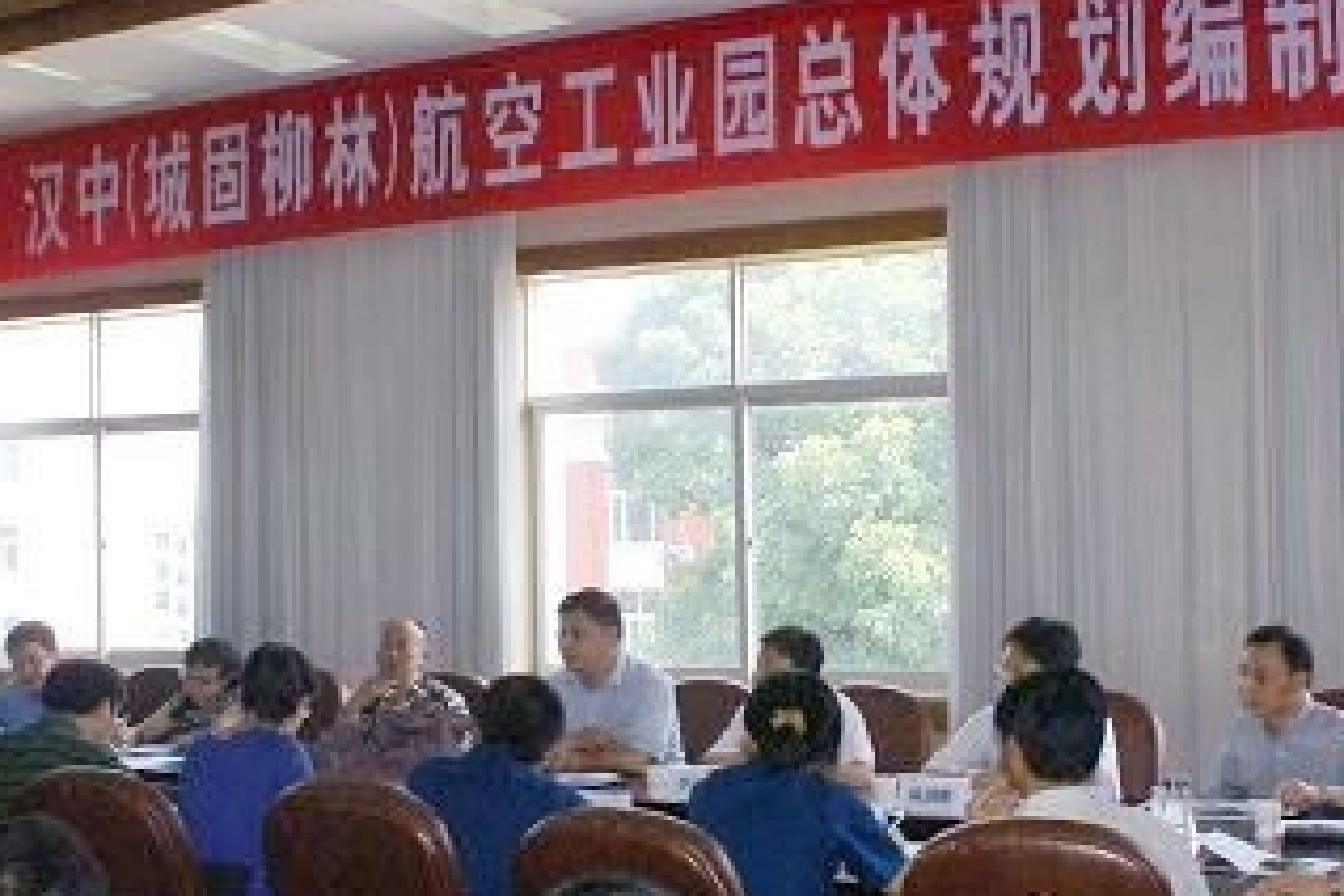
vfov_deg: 26.0
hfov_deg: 38.1
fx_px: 1941
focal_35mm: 52
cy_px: 446
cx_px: 761
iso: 800
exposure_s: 1/125
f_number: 9
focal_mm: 22
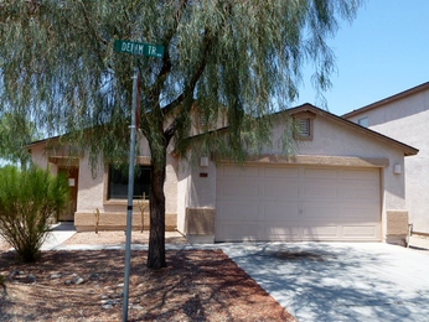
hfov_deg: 59.9
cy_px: 161
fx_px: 372
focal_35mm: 30
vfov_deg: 46.8
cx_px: 214
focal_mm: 5.4
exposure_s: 1/500
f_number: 4
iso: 100
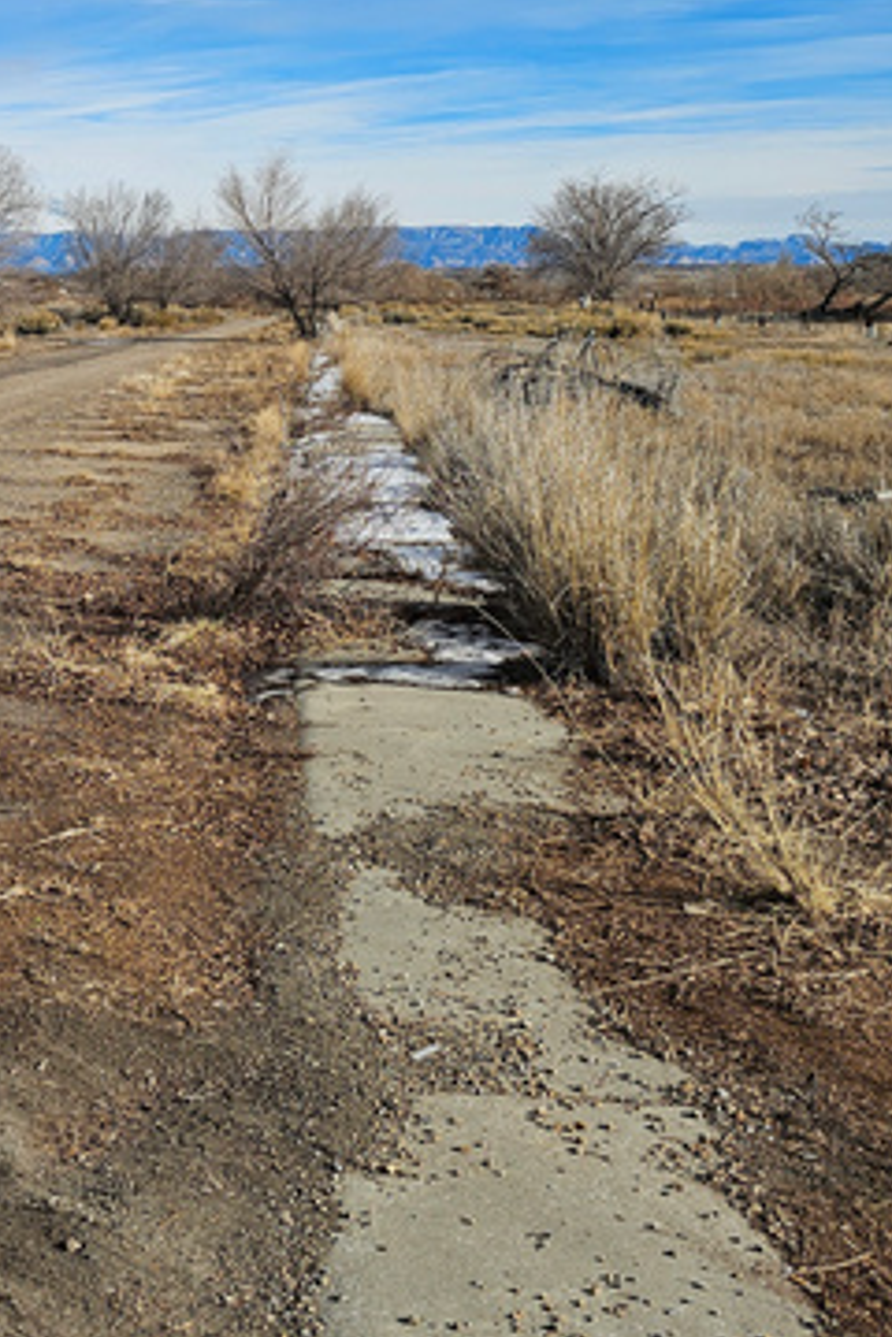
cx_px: -108
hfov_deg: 24.6
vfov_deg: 37.6
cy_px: 279
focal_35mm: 51
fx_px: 1895
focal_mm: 6.3
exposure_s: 1/1580
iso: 10
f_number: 1.7
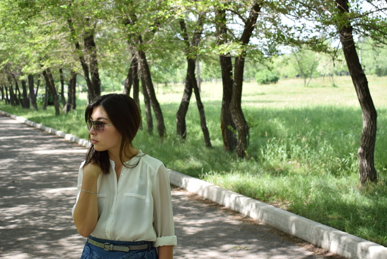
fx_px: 587
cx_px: 200
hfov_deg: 36.5
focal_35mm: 55
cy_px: 116
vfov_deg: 24.8
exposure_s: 1/125
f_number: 4.2
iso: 100
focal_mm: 31
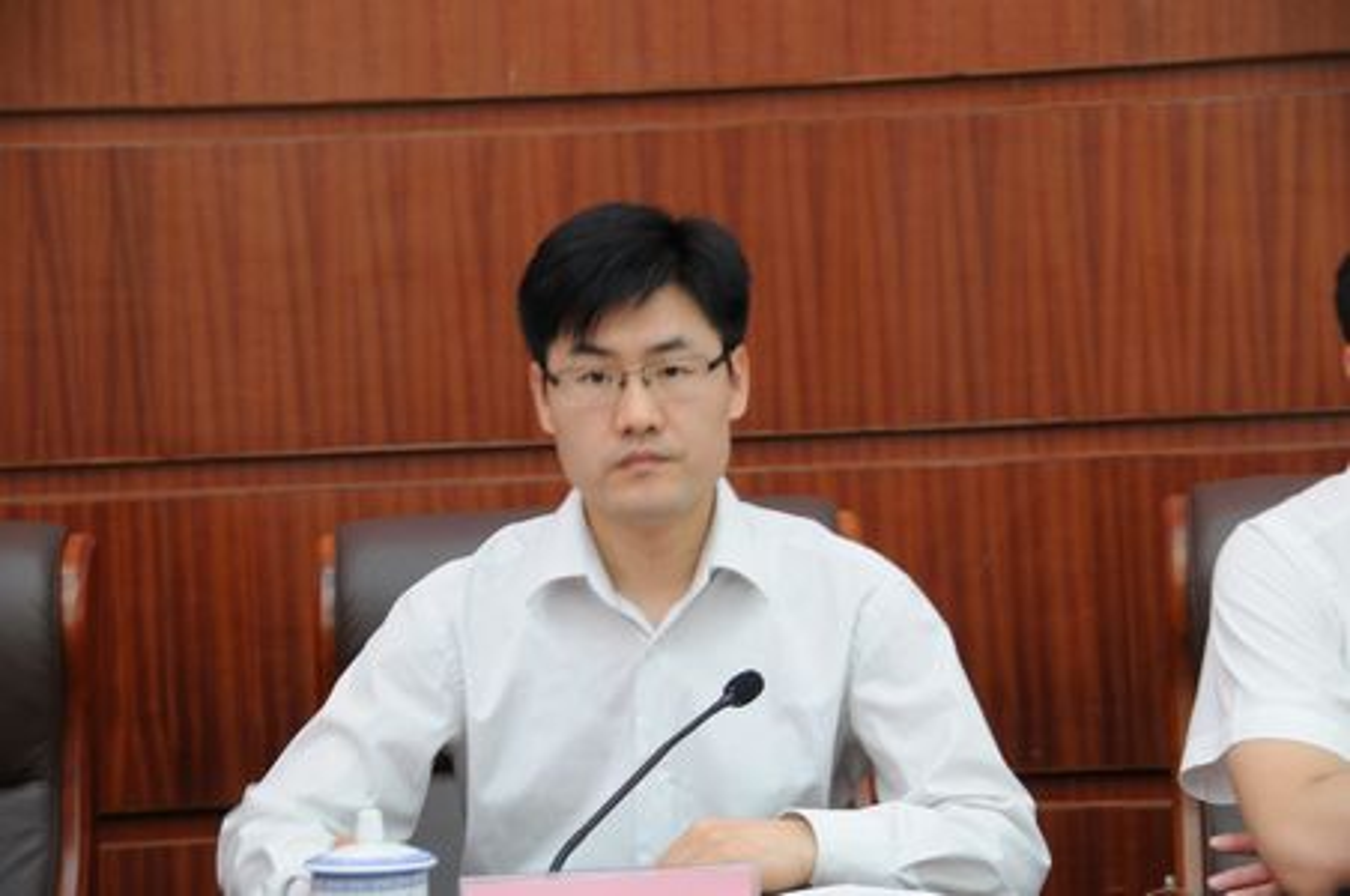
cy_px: 448
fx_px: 3932
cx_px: 675
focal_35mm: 105
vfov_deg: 13.0
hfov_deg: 19.5
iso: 200
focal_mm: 70
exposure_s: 1/5
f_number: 5
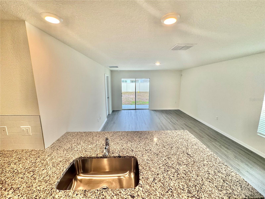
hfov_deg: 102.1
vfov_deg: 85.7
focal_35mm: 14
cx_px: 132
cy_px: 100
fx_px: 107
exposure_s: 1/120
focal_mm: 2.22
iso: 80
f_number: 2.2
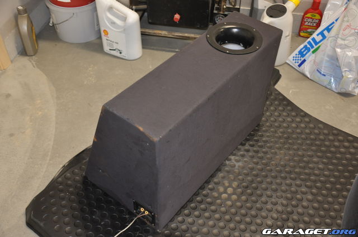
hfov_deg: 49.6
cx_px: 179
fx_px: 387
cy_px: 118
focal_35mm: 39
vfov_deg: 34.1
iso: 800
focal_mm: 26
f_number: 4
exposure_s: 1/30
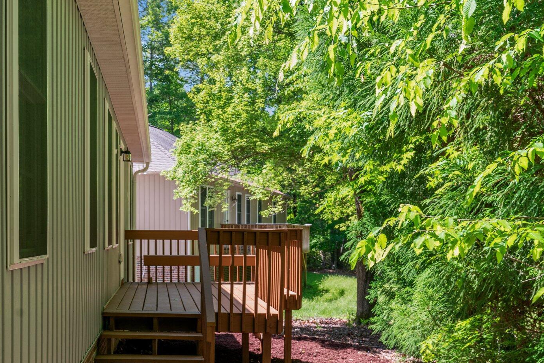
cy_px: 250
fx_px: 695
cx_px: 175
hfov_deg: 42.1
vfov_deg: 29.0
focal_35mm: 46
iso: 320
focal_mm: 31
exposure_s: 1/40
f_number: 8
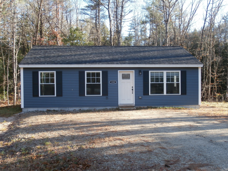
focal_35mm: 38
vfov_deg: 37.7
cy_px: 86
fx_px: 250
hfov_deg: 49.0
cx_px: 114
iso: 100
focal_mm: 6.67
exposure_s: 1/80
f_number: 3.9
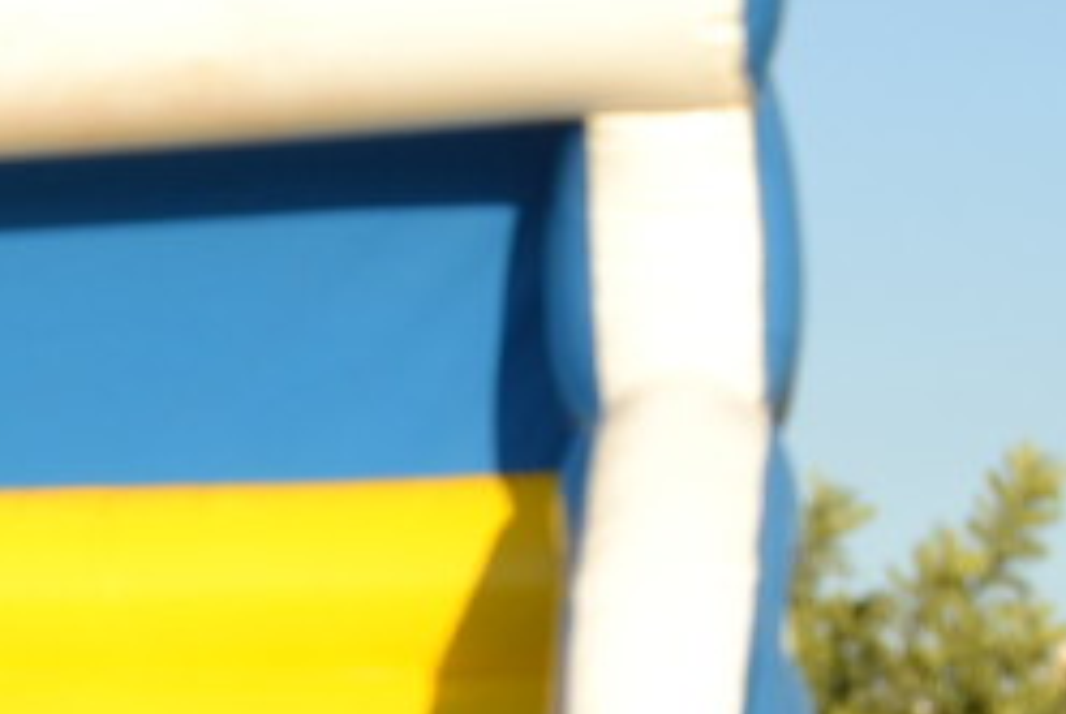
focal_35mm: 240
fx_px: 7102
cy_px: 1299
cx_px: -1522
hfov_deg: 7.9
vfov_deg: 5.7
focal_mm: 31
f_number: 7.1
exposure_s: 1/200
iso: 100
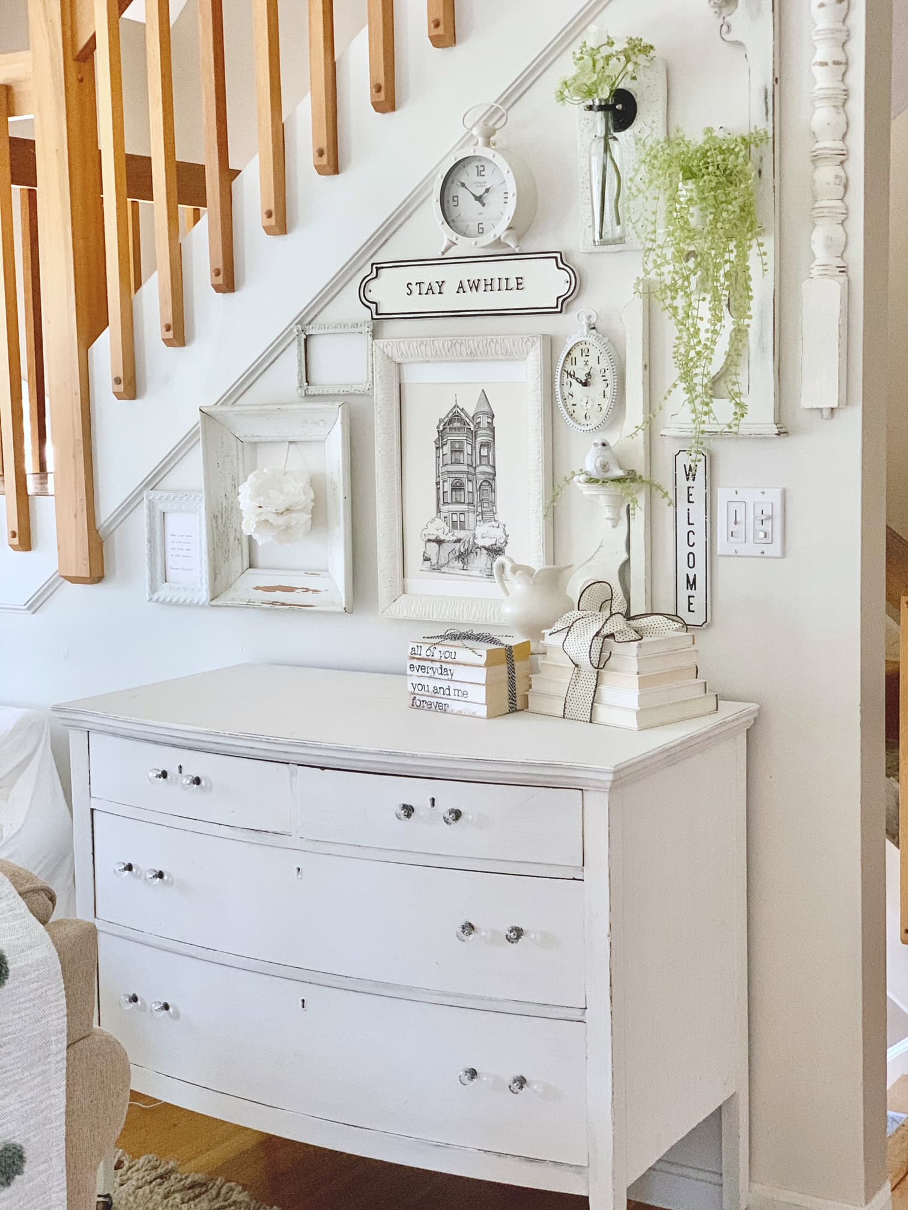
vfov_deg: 36.8
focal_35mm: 52
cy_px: 605
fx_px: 1819
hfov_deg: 28.0
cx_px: 454
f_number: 2.4
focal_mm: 6
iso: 200
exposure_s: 1/60
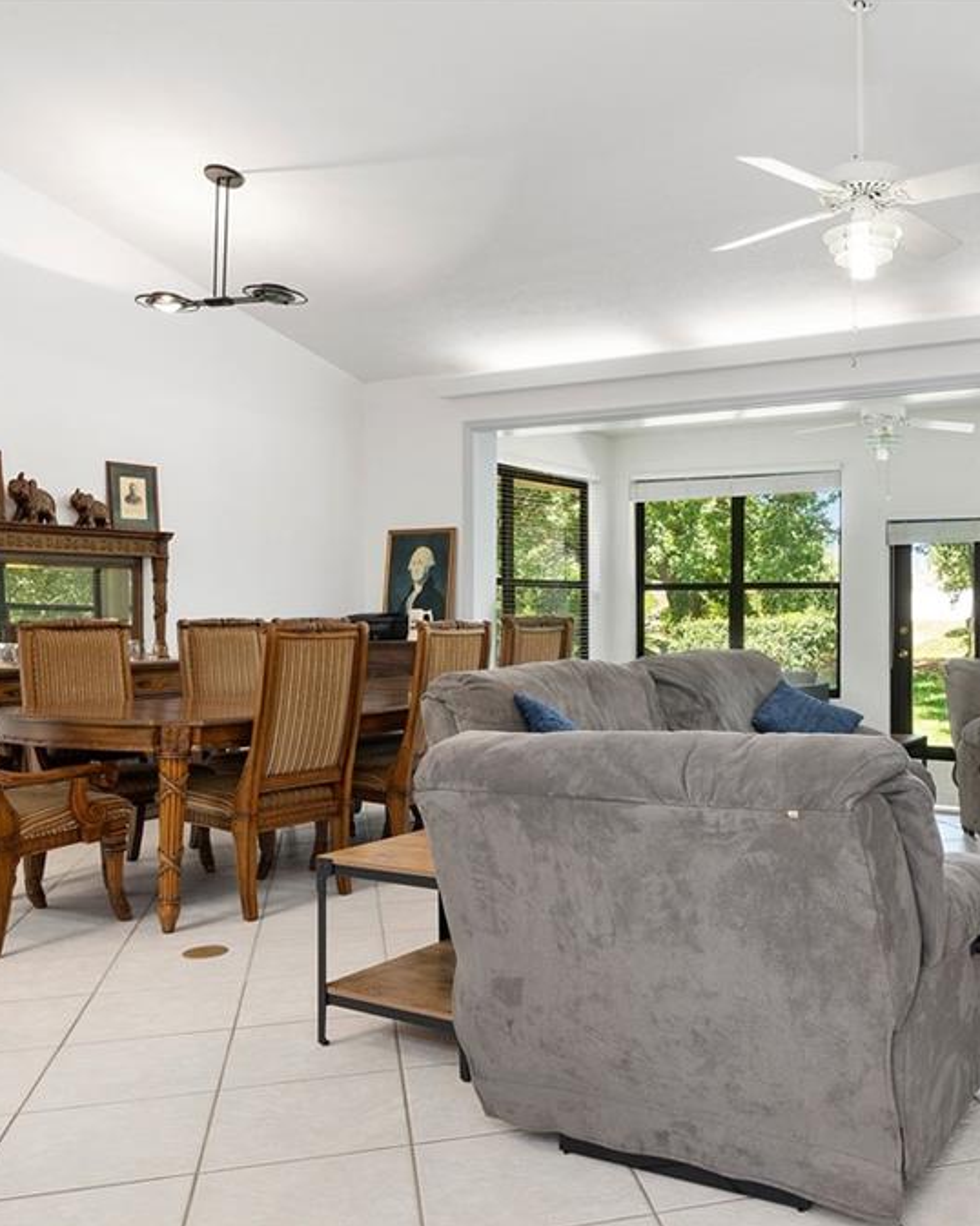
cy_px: 612
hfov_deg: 47.0
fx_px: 1088
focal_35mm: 30
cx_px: 718
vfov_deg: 58.8
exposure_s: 1/2.5
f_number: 8
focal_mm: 14
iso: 320
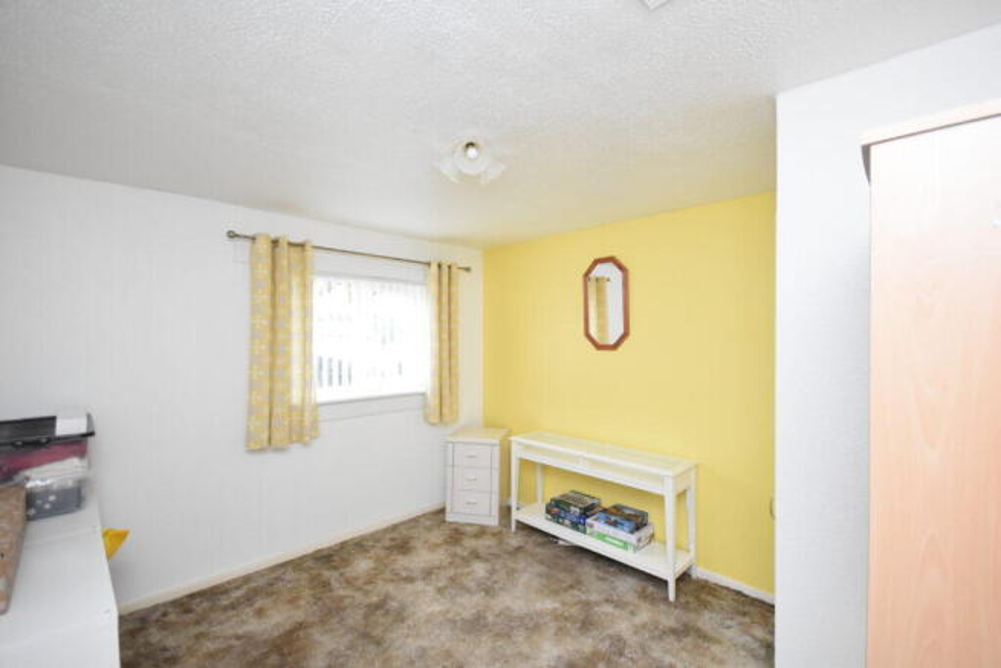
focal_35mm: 15
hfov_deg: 100.4
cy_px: 334
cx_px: 500
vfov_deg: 77.4
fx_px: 417
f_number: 4
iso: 2800
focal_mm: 10
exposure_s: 1/60
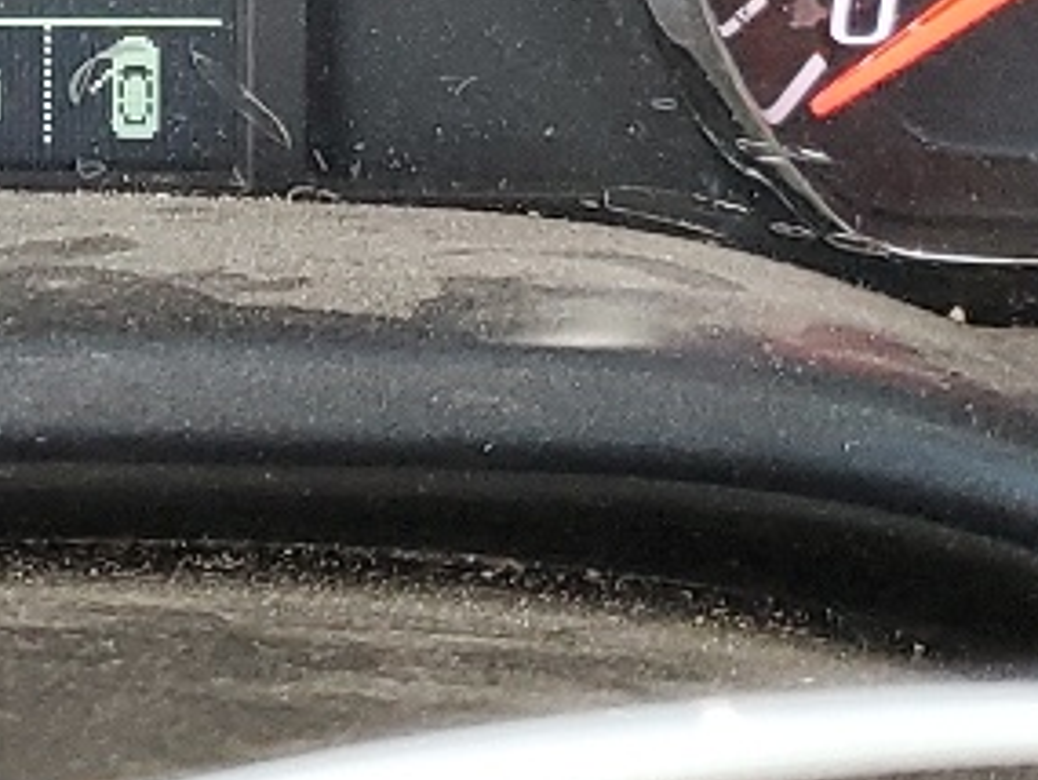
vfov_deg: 9.5
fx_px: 4380
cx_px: -310
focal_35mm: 146
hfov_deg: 13.1
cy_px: -740
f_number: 1.5
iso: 107
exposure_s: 1/60.2
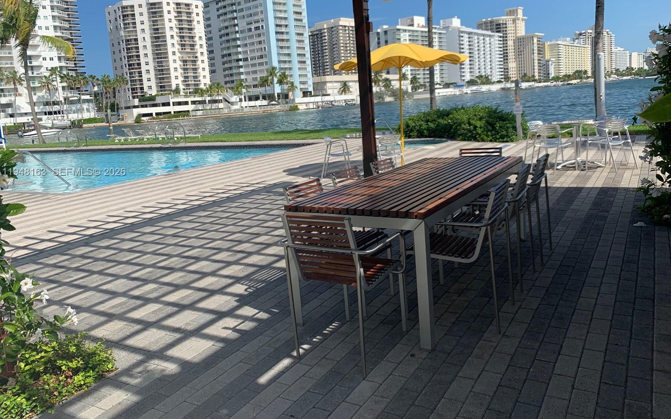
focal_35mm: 28
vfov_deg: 44.3
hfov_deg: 66.5
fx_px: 512
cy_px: 172
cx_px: 334
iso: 25
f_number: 1.8
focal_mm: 4.25
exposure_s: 1/2481
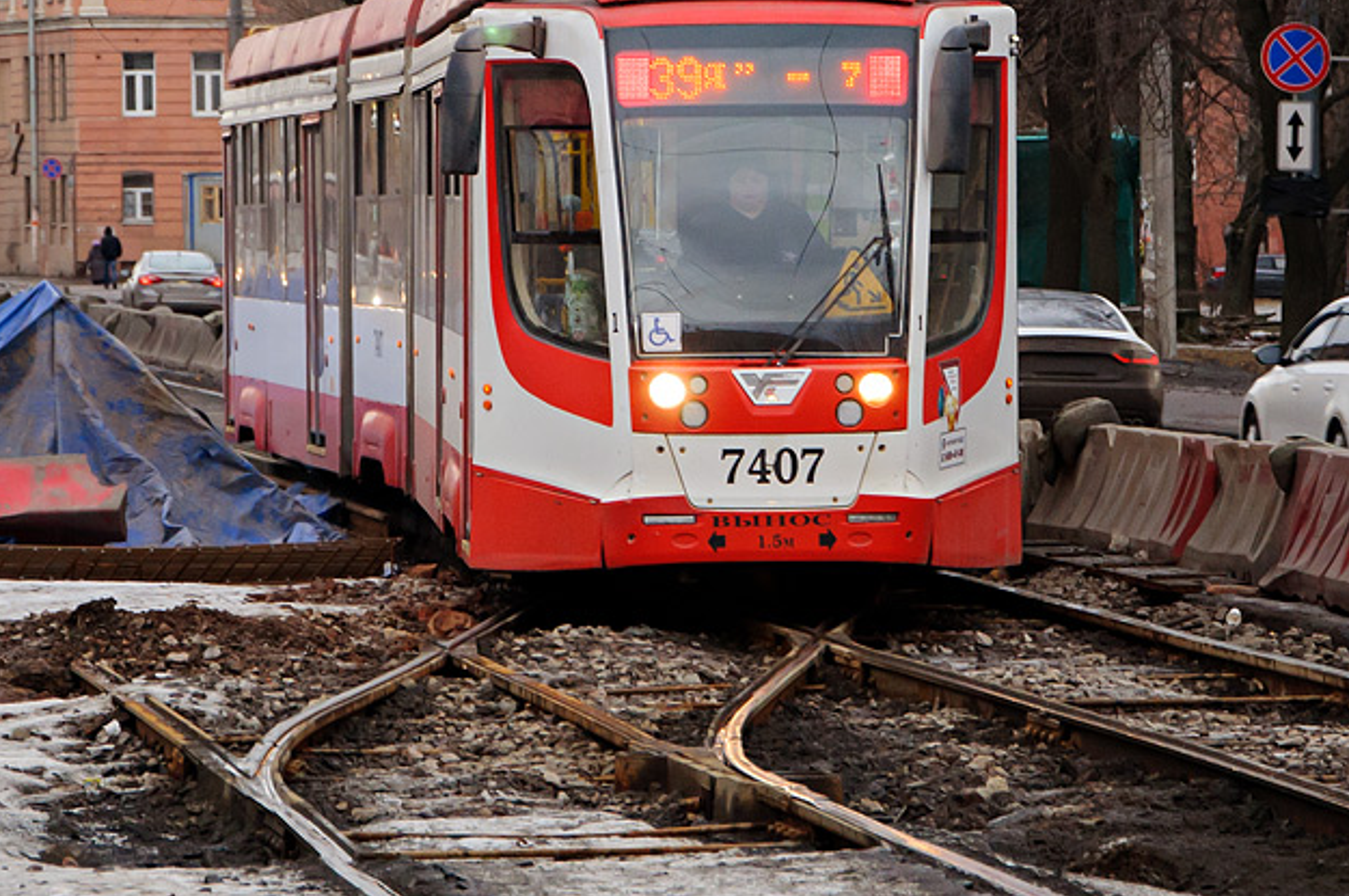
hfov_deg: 9.5
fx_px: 8082
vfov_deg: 6.3
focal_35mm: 216
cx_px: 719
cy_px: 87
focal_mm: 75
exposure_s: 1/125
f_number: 5.3
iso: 500
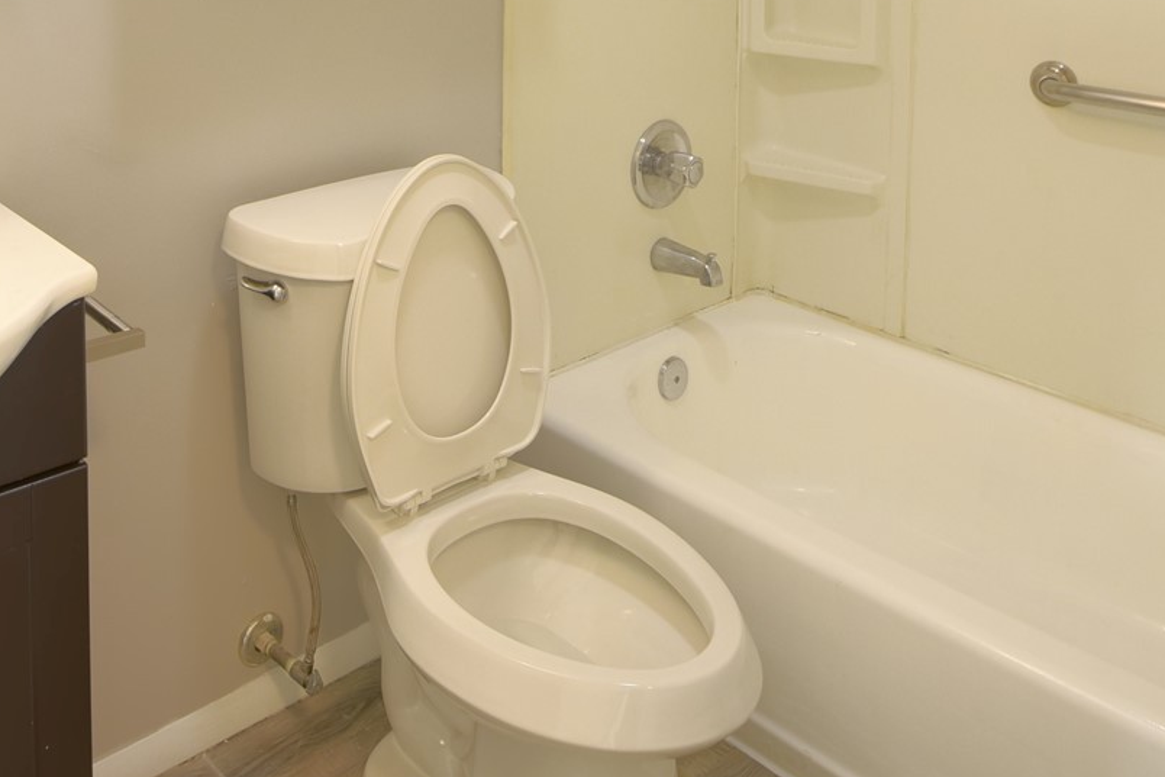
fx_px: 1230
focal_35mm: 38
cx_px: 442
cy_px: -82
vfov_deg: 31.1
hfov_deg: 50.2
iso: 400
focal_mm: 15
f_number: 8
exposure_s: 1/15
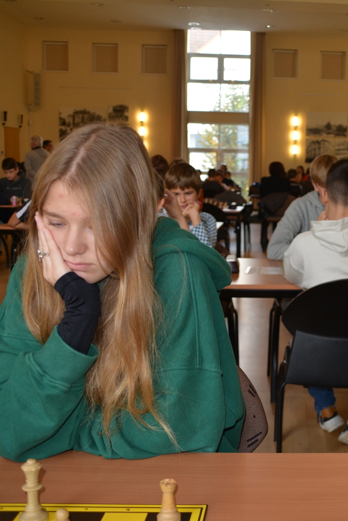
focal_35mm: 48
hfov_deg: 26.8
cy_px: 261
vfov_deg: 41.3
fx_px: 692
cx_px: 343
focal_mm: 21
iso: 400
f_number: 3.5
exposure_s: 1/125
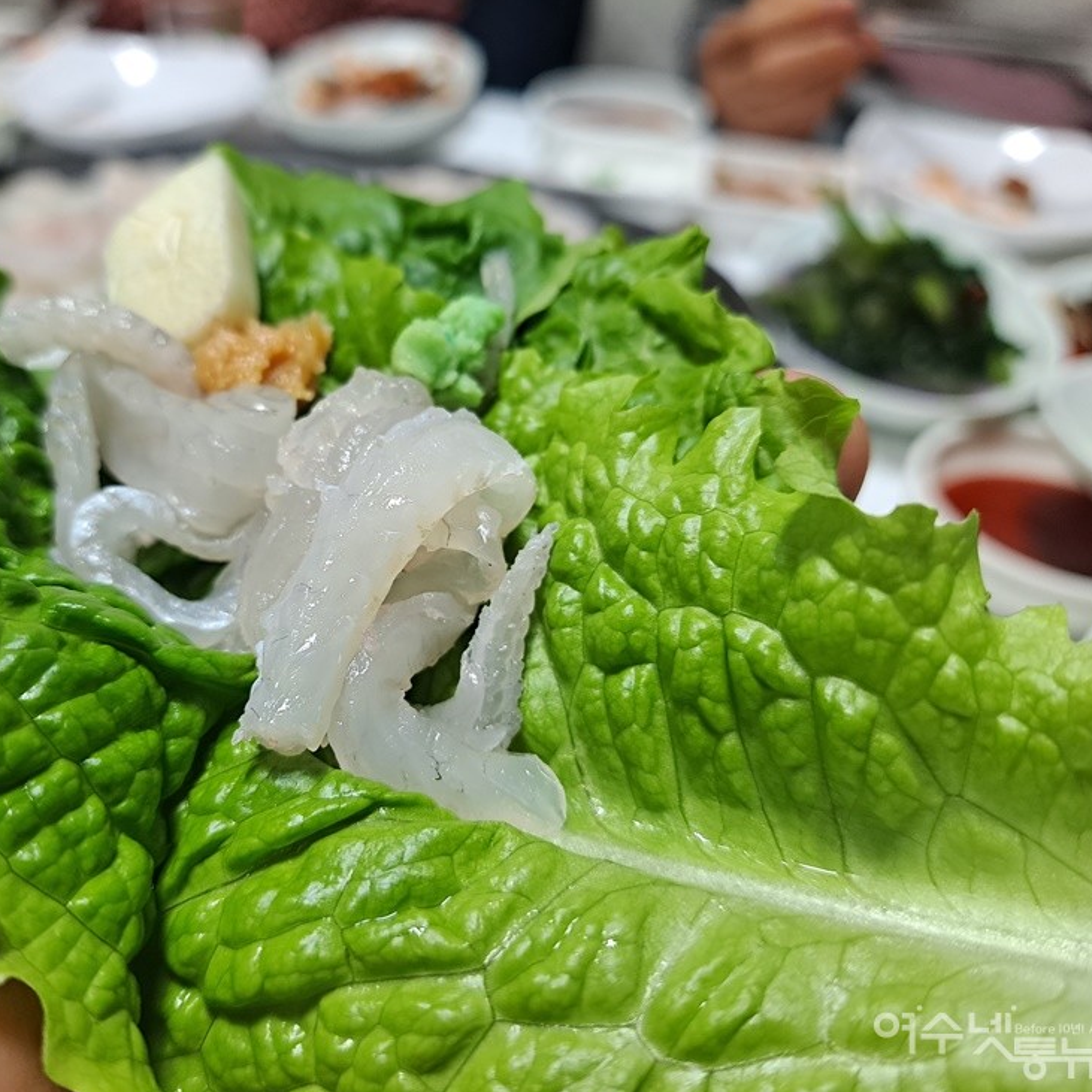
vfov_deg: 55.6
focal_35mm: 29
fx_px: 1035
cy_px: 542
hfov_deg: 55.1
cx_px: 427
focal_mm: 5.23
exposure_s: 1/60
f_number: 1.8
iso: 200
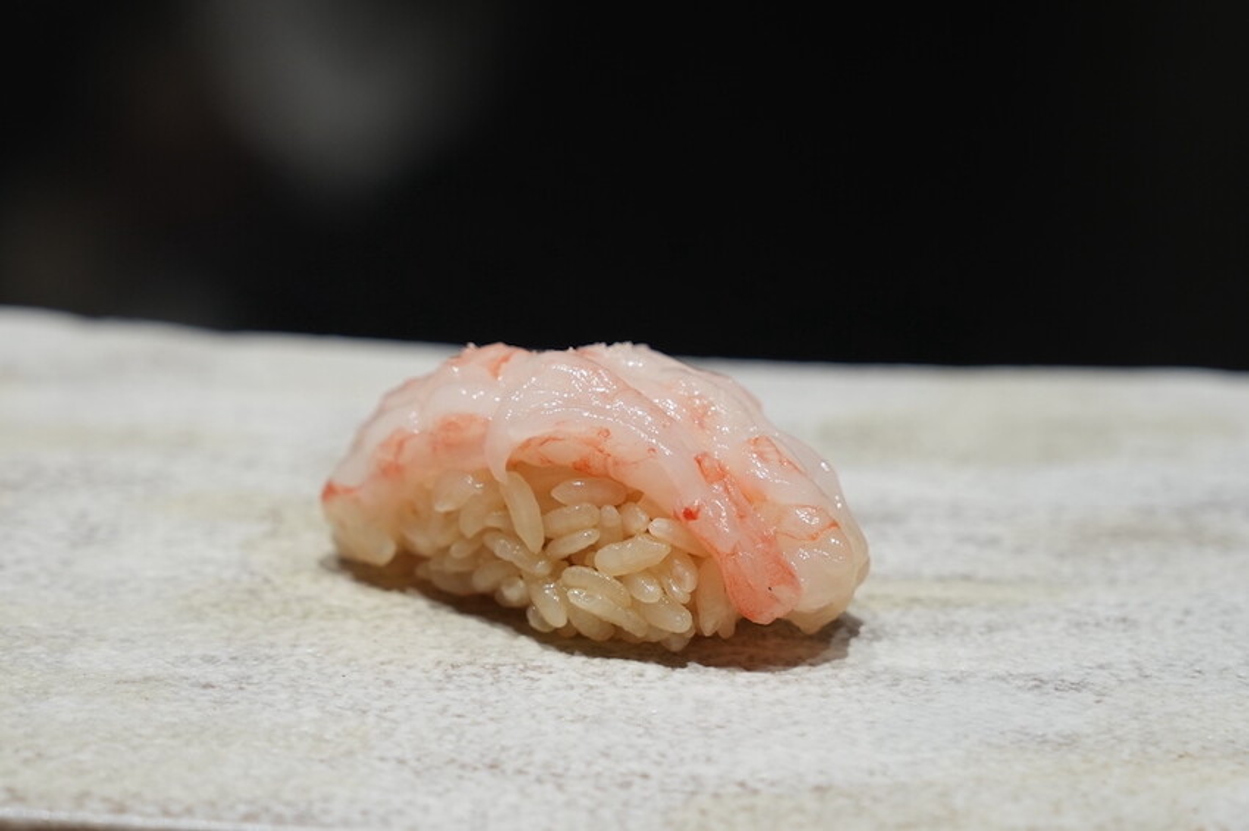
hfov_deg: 19.5
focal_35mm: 105
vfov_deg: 13.0
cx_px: 624
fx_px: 3641
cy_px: 416
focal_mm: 70
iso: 500
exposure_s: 1/100
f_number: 4.5
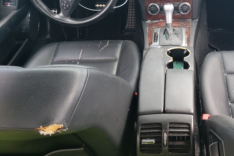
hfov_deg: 42.4
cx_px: 172
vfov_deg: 29.6
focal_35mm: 45
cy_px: 47
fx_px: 293
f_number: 1.5
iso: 51
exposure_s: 1/120
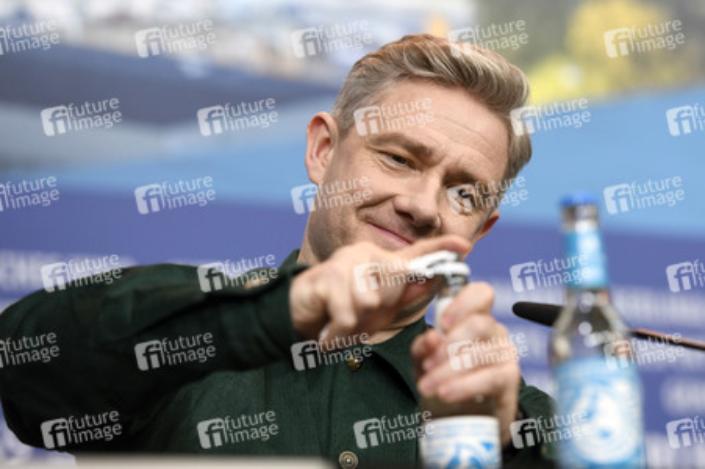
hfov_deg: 13.7
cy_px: 234
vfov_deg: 9.1
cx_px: 352
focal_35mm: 150
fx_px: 2935
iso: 1250
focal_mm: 150
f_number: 3.5
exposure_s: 1/320
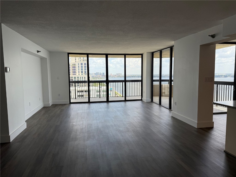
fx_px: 164
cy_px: 88
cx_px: 118
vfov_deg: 56.8
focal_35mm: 24
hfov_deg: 71.6
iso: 100
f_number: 1.78
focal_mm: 6.76
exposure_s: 1/742
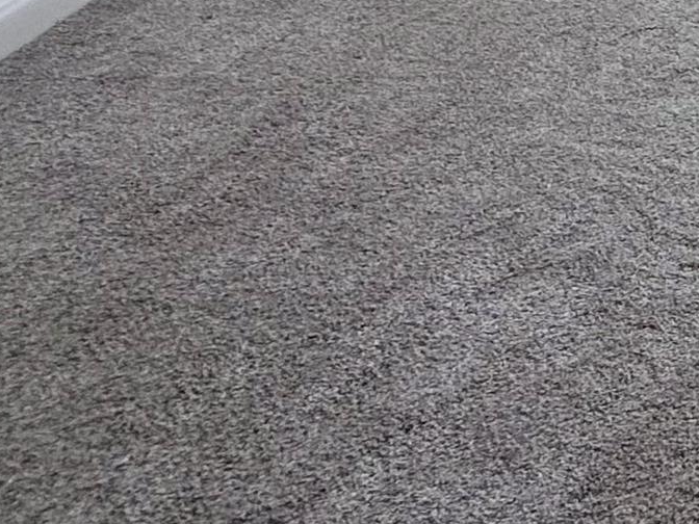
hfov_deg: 20.3
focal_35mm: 64
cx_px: 1292
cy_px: -656
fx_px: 1292
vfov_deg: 15.5
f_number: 2.2
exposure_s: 1/99
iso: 50
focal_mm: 2.22
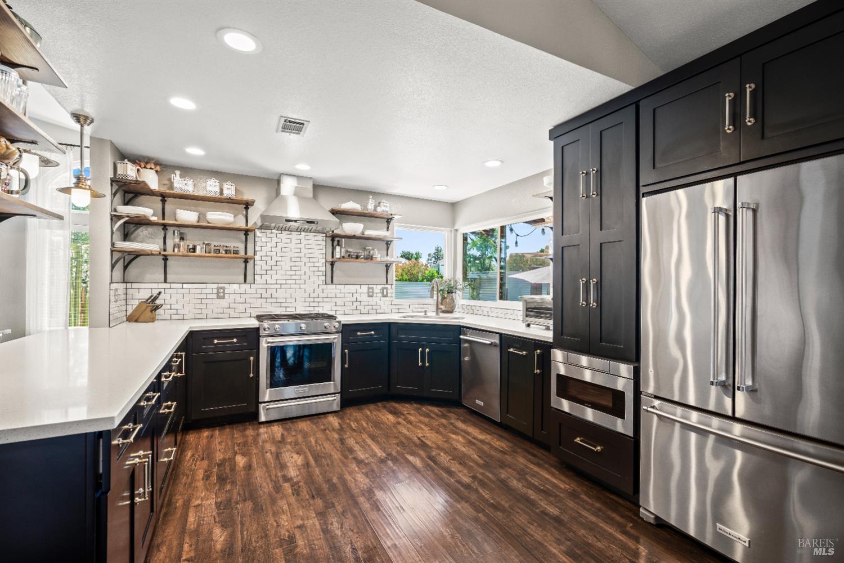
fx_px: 375
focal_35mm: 16
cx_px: 422
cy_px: 282
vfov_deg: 73.7
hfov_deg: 96.7
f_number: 8
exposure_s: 2
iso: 200
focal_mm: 16
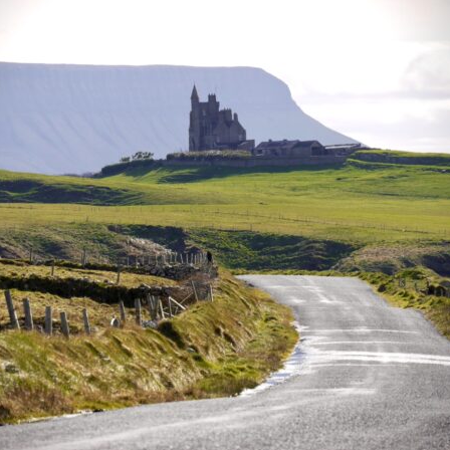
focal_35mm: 296
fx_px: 4353
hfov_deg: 5.9
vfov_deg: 5.9
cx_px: 202
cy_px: 225
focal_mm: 125
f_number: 6.3
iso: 160
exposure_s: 1/640
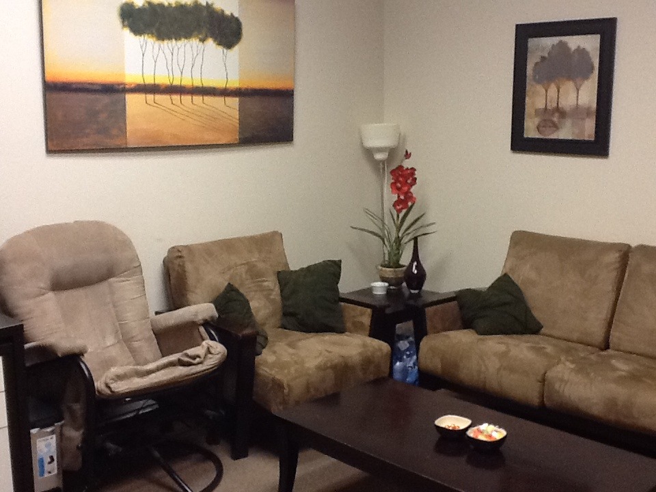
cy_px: 246
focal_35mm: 32
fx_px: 606
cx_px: 328
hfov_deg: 56.8
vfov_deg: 44.2
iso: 200
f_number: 2.4
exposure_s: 1/30
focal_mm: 2.03
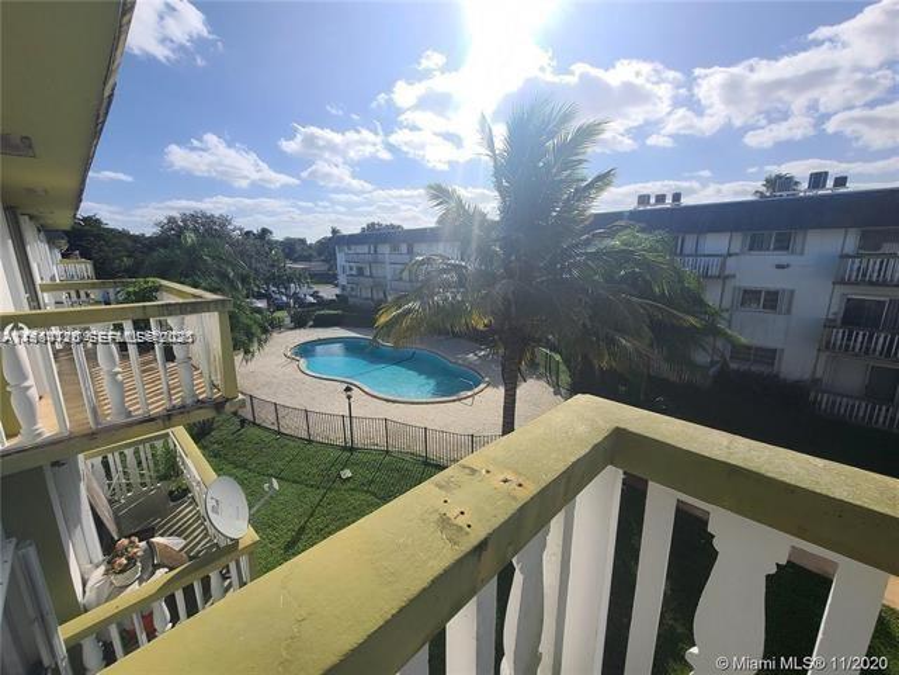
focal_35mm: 13
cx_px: 450
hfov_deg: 106.2
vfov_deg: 89.9
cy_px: 338
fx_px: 338
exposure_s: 1/4020
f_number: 2.2
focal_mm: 2.2
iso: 64
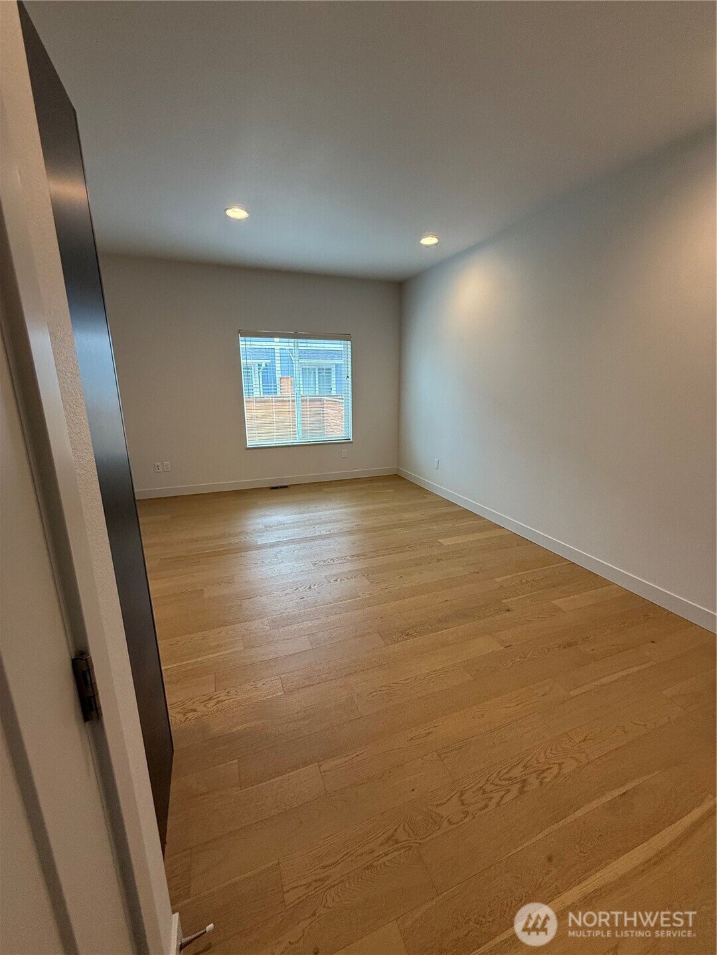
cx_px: 358
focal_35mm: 14
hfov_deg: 85.7
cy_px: 478
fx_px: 387
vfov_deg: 102.1
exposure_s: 1/120
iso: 250
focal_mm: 2.22
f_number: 2.2
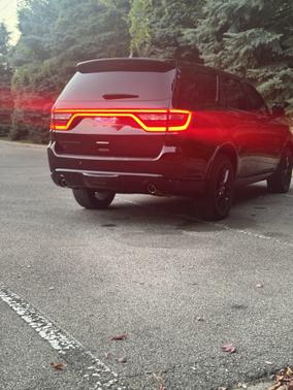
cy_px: 195
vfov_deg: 39.6
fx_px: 541
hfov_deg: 30.3
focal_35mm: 48
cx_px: 146
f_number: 1.78
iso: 320
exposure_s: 1/40
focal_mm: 6.76
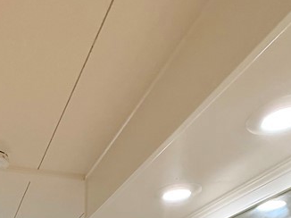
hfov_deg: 41.2
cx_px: 59
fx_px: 370
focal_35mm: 44
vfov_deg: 19.7
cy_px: 426
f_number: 2.2
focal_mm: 2.22
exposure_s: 1/120
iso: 160
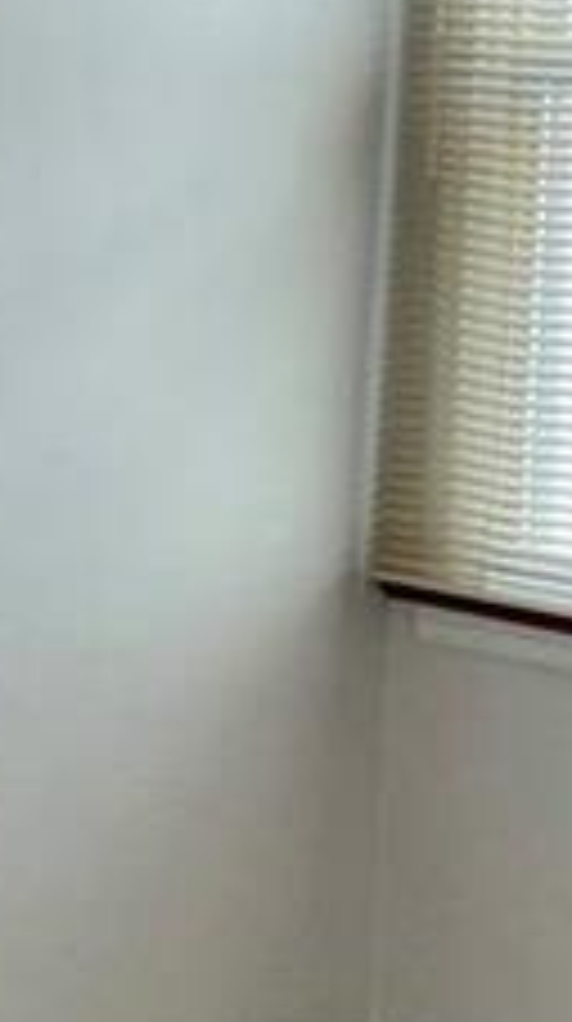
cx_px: -491
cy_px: 396
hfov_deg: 7.8
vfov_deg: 14.3
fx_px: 4061
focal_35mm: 150
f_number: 1.6
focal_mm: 4.2
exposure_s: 1/120
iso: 80
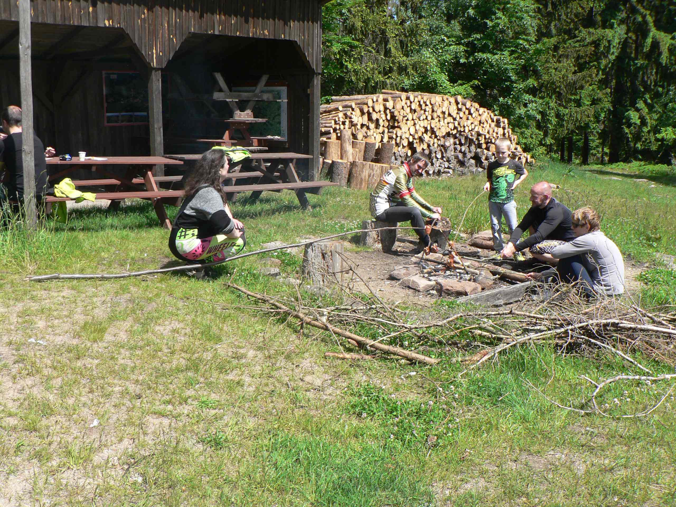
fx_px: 703
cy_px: 254
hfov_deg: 51.4
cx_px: 338
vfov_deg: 39.7
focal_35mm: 36
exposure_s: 1/400
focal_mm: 6
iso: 80
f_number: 4
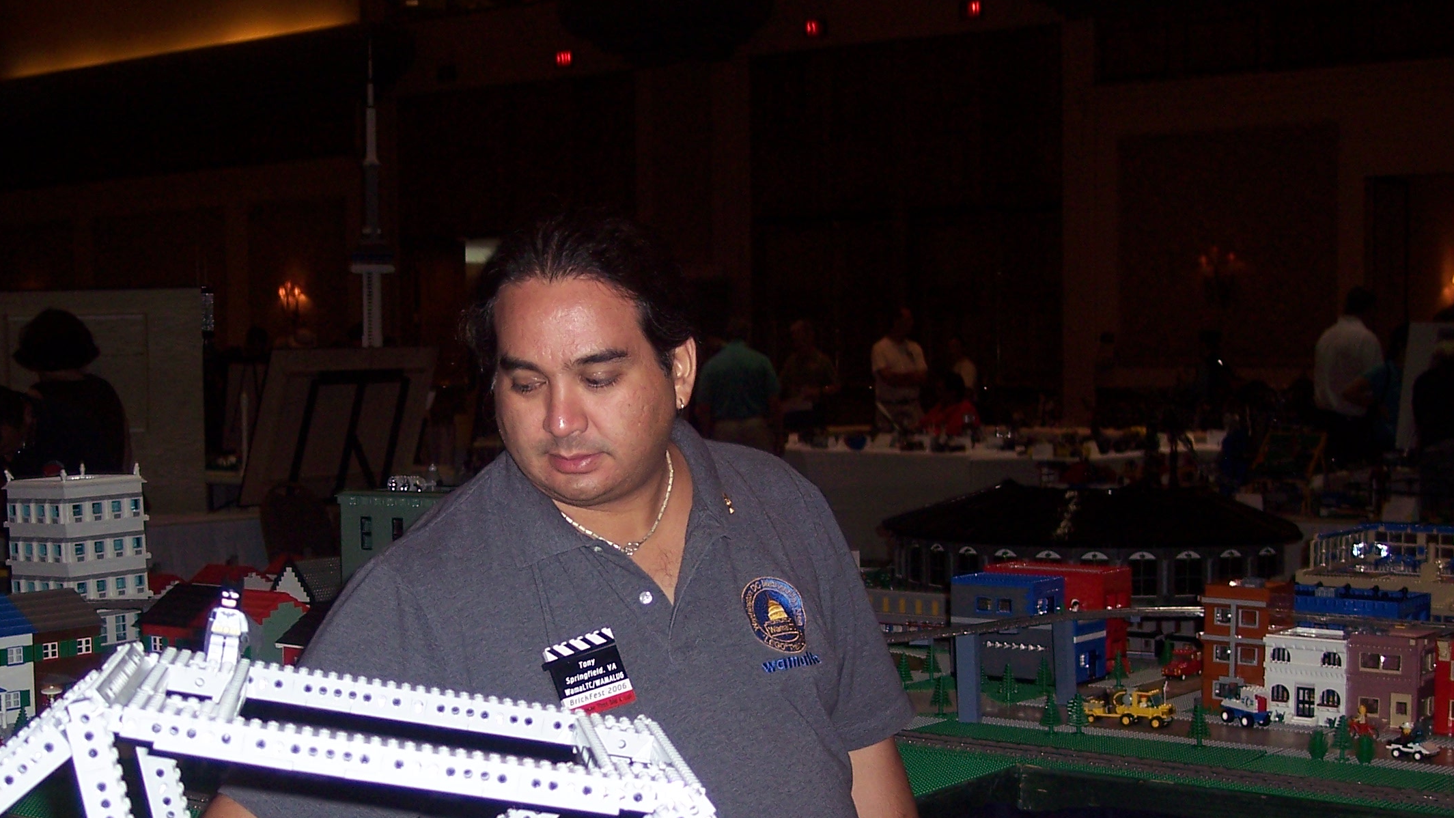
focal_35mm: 57
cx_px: 574
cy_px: 540
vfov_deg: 21.0
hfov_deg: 36.5
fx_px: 2198
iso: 100
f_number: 2.8
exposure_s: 1/60
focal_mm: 8
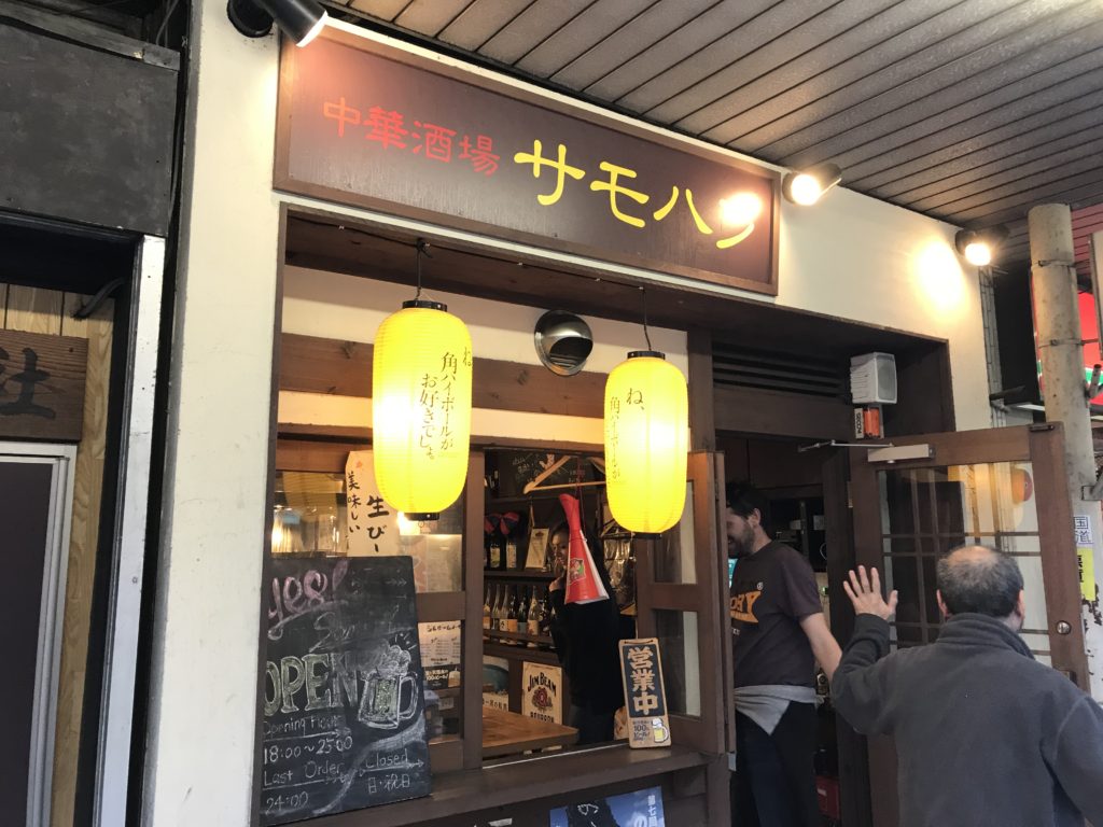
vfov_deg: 49.7
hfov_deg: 63.4
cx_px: 552
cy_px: 414
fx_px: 892
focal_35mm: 28
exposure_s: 1/20
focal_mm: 3.99
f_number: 1.8
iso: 40
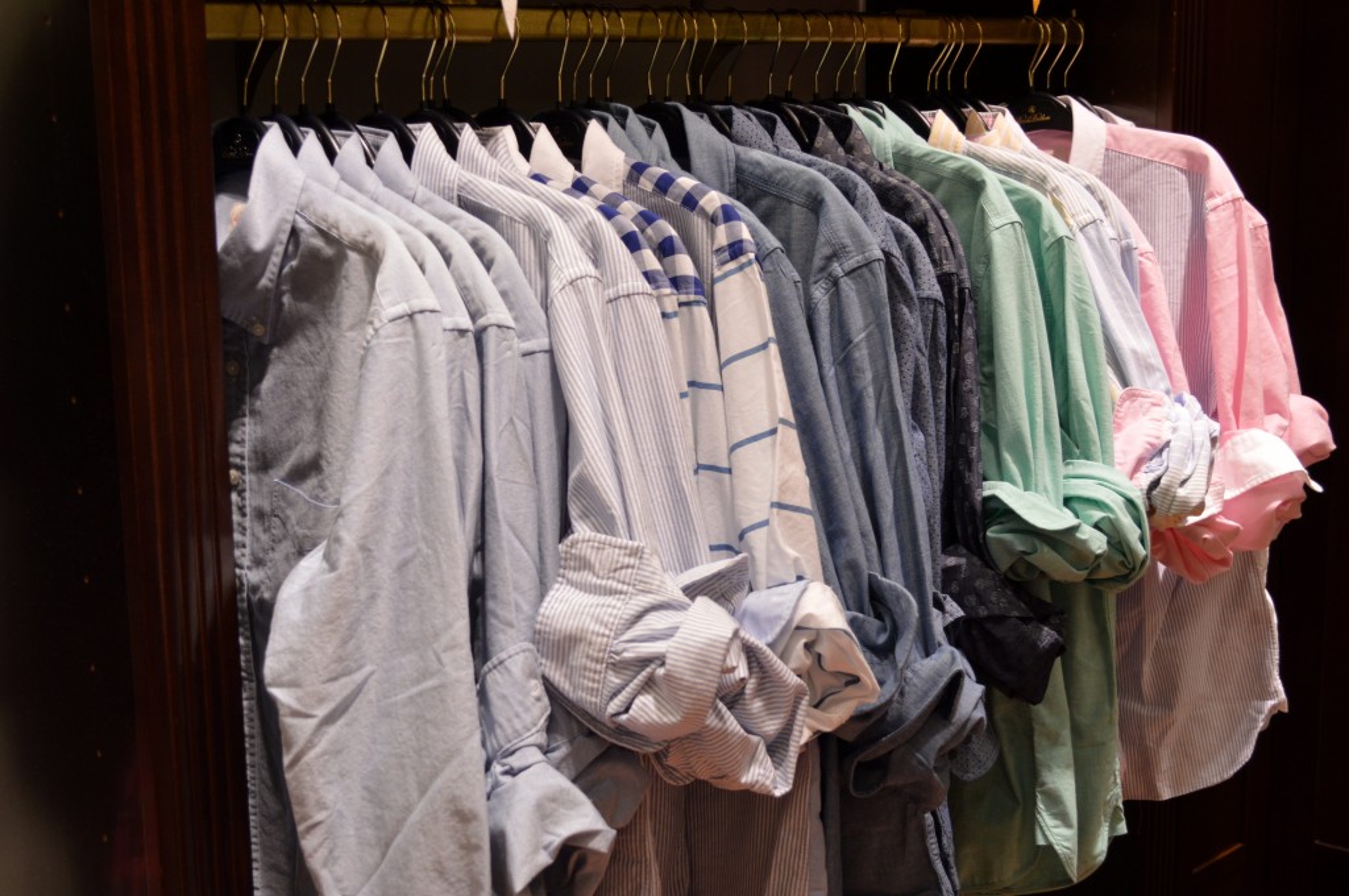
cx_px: 674
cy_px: 448
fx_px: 1909
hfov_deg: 38.9
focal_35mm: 51
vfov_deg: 26.4
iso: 400
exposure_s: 1/30
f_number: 5
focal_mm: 34
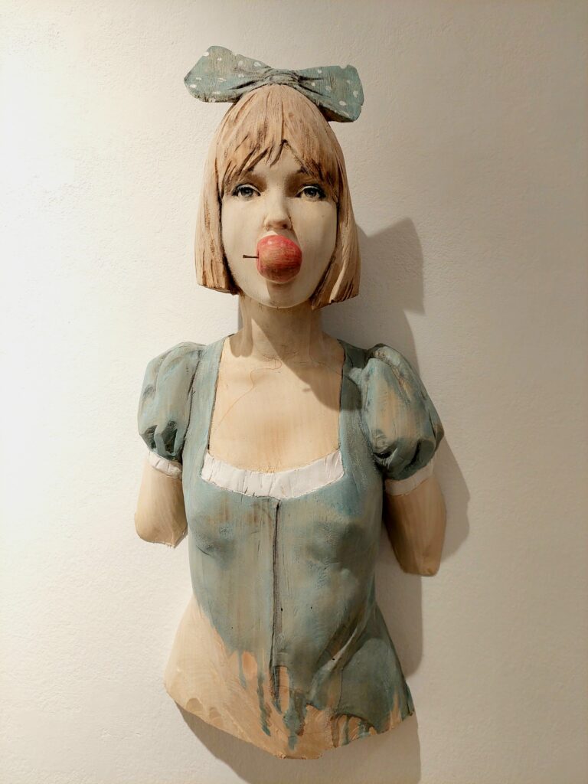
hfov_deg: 54.9
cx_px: 294
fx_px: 566
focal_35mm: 25
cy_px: 392
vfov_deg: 69.4
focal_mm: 5.23
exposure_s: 1/100
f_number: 1.8
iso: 64
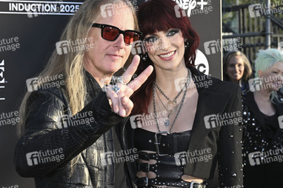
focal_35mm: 79
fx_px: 620
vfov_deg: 17.2
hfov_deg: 25.7
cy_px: 101
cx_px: 129
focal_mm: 67
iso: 320
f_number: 7.1
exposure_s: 1/320
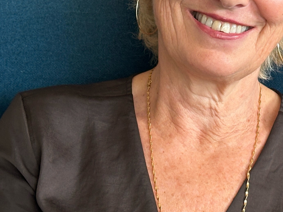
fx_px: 1145
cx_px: 289
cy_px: 59
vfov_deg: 10.6
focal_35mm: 140
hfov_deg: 13.9
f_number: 1.78
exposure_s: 1/77
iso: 80
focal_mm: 6.86
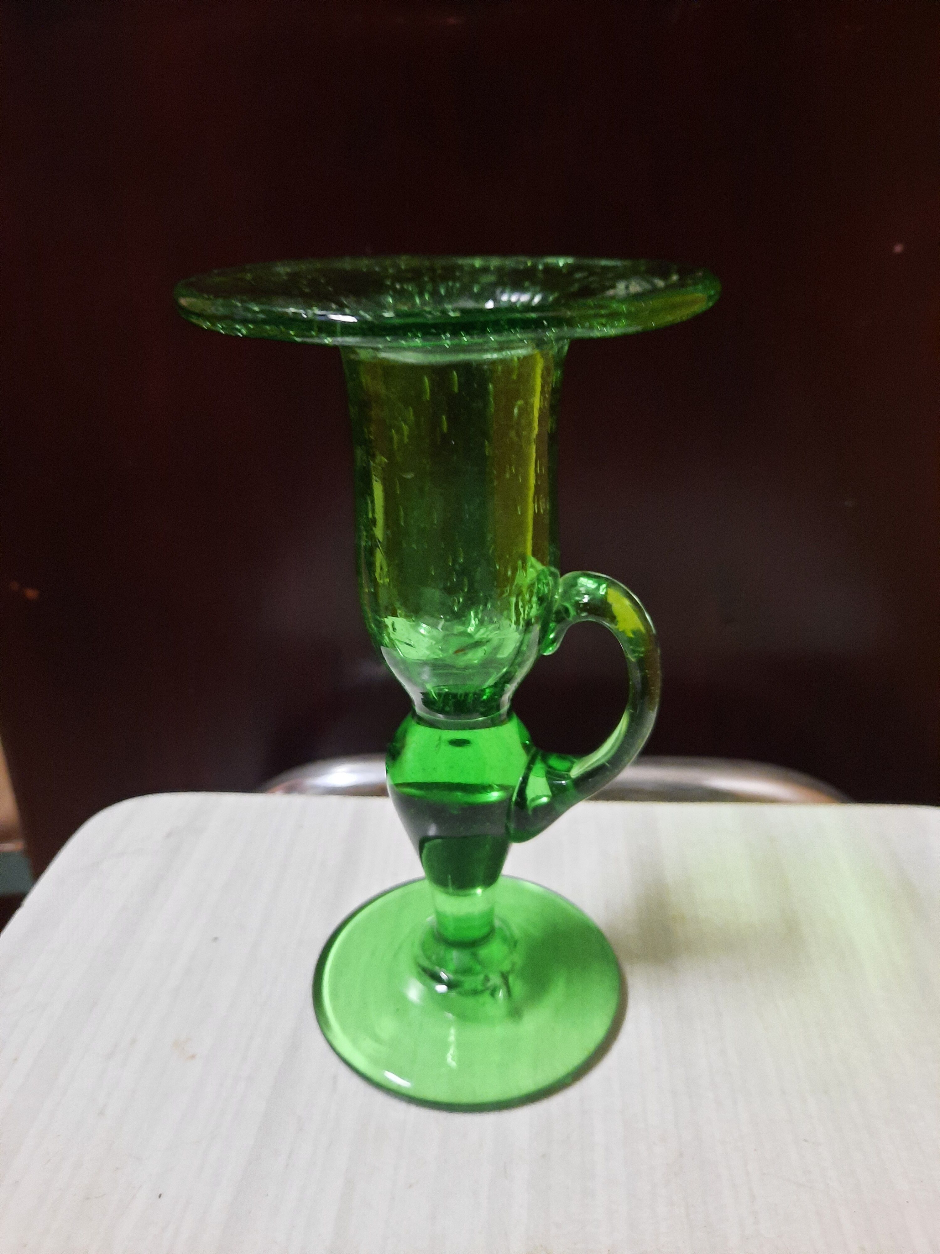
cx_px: 470
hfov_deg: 54.9
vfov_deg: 69.4
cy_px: 627
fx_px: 905
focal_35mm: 25
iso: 400
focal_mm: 4.6
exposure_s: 1/25
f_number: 2
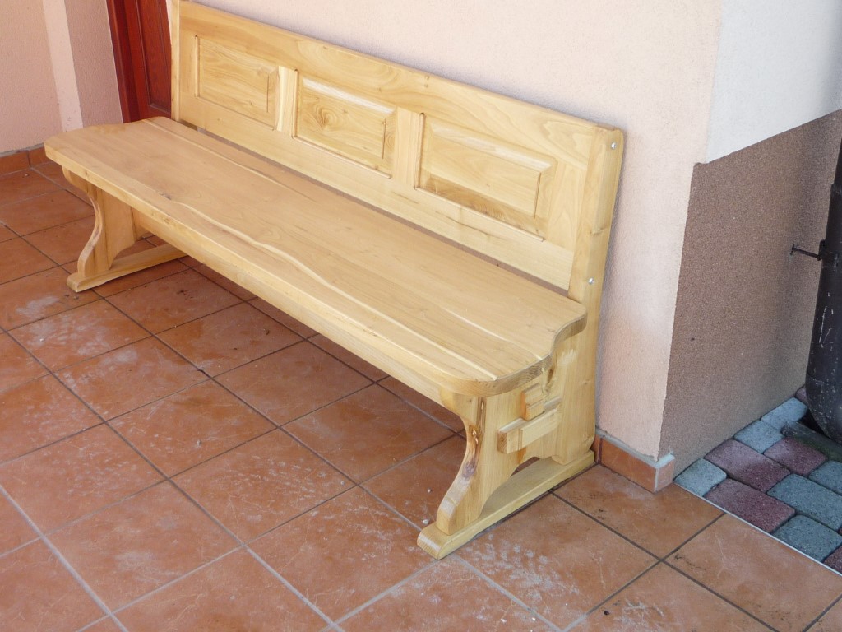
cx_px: 421
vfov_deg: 33.6
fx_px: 1046
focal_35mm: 43
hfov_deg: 43.9
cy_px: 316
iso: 100
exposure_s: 1/100
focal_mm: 5.3
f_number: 3.3
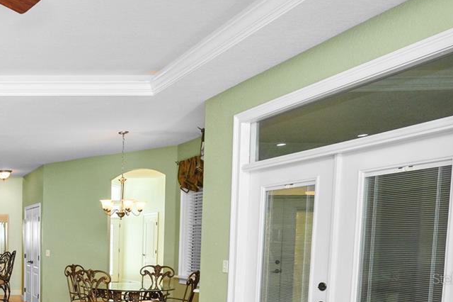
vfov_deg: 35.3
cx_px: -71
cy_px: 279
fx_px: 440
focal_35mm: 35
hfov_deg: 40.8
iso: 400
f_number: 5.6
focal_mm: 14
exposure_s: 1/60
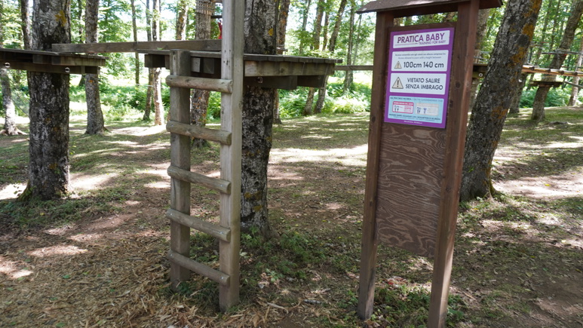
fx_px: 402
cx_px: 283
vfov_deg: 44.4
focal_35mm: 26
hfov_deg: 71.9
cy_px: 153
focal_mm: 16
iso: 200
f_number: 5.6
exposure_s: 1/30
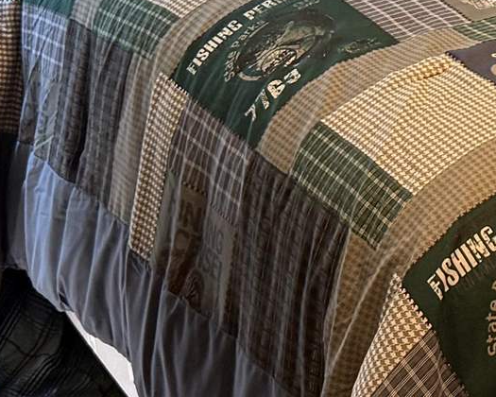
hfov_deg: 13.0
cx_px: 836
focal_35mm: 137
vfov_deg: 11.1
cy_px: -86
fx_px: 2011
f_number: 1.78
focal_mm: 6.76
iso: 250
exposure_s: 1/60
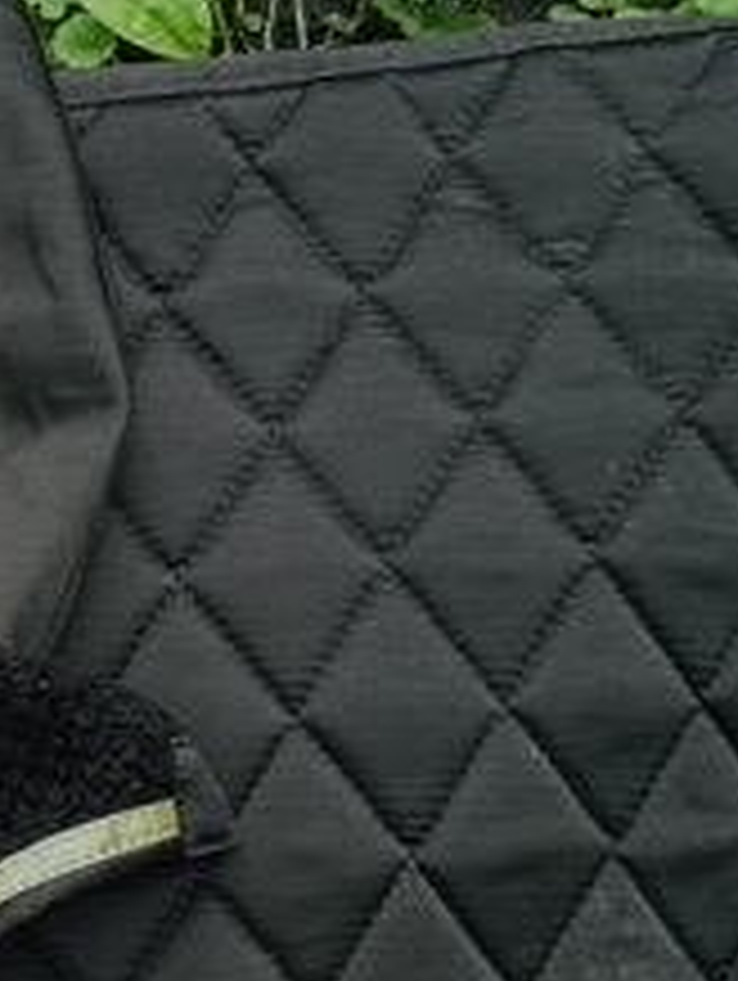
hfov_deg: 14.1
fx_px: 2809
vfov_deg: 19.6
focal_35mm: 99
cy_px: 819
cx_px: -335
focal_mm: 6.76
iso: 250
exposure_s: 1/60
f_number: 1.78
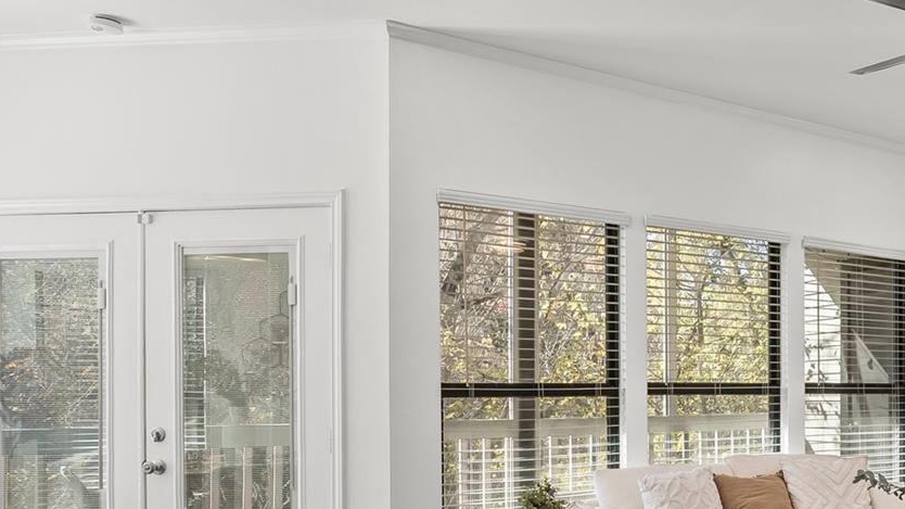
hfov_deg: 46.9
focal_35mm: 36
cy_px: 395
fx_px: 864
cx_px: 888
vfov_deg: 32.1
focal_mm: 14
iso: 250
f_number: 8
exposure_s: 1/5
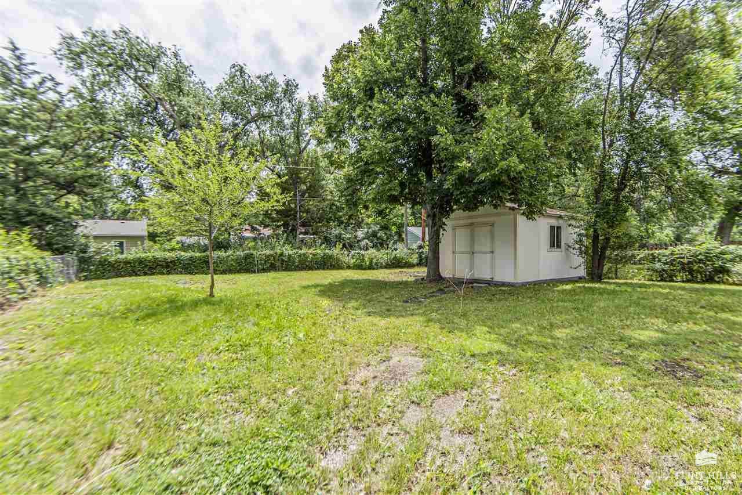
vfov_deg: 77.3
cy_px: 248
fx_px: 309
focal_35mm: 15
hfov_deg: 100.4
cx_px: 371
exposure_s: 1/320
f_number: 8
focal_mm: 10
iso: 100
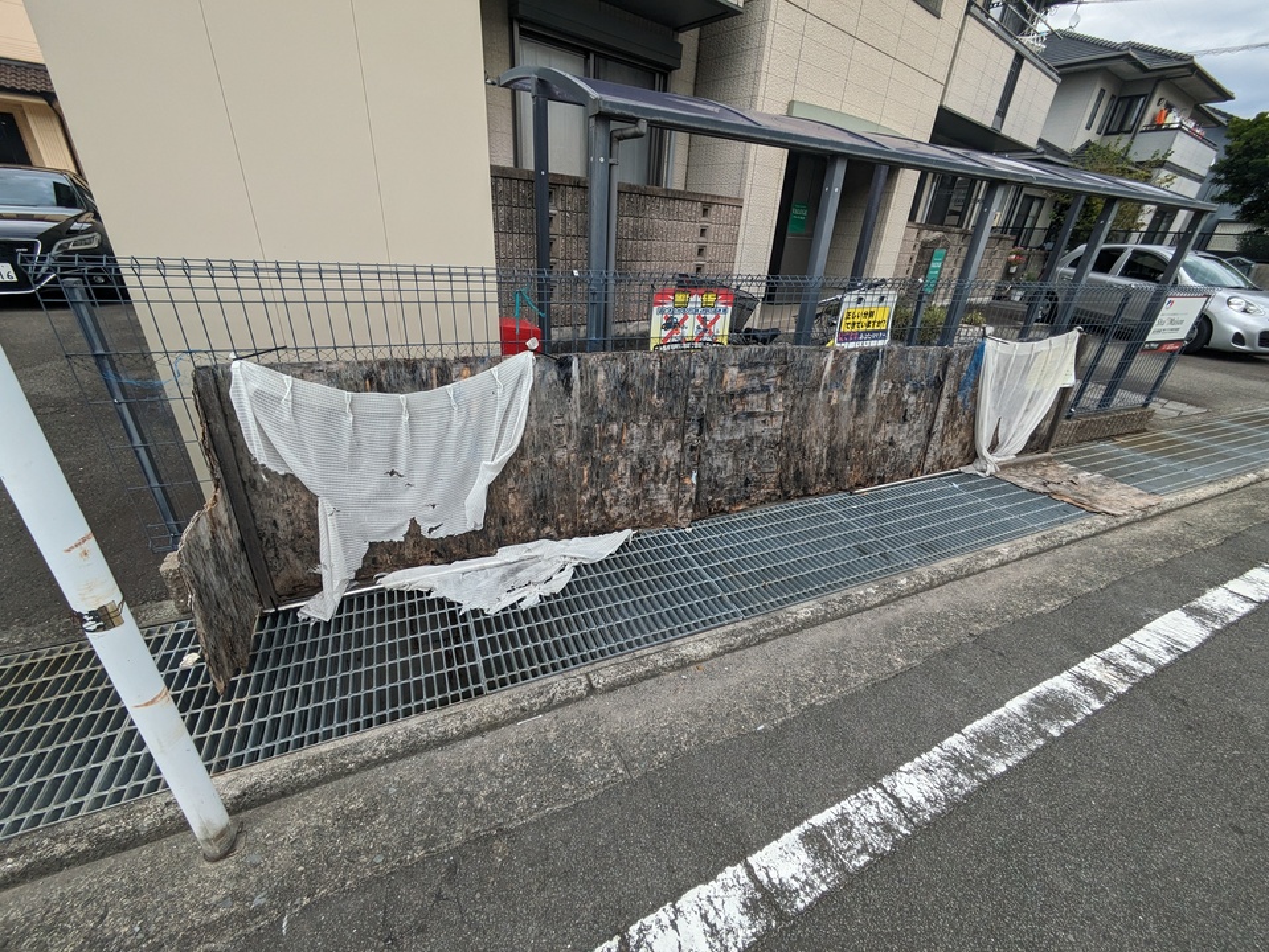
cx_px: 634
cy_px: 476
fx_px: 513
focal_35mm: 14
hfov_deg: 102.0
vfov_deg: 85.7
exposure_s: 1/1106
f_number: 2.2
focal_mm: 1.83
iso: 46
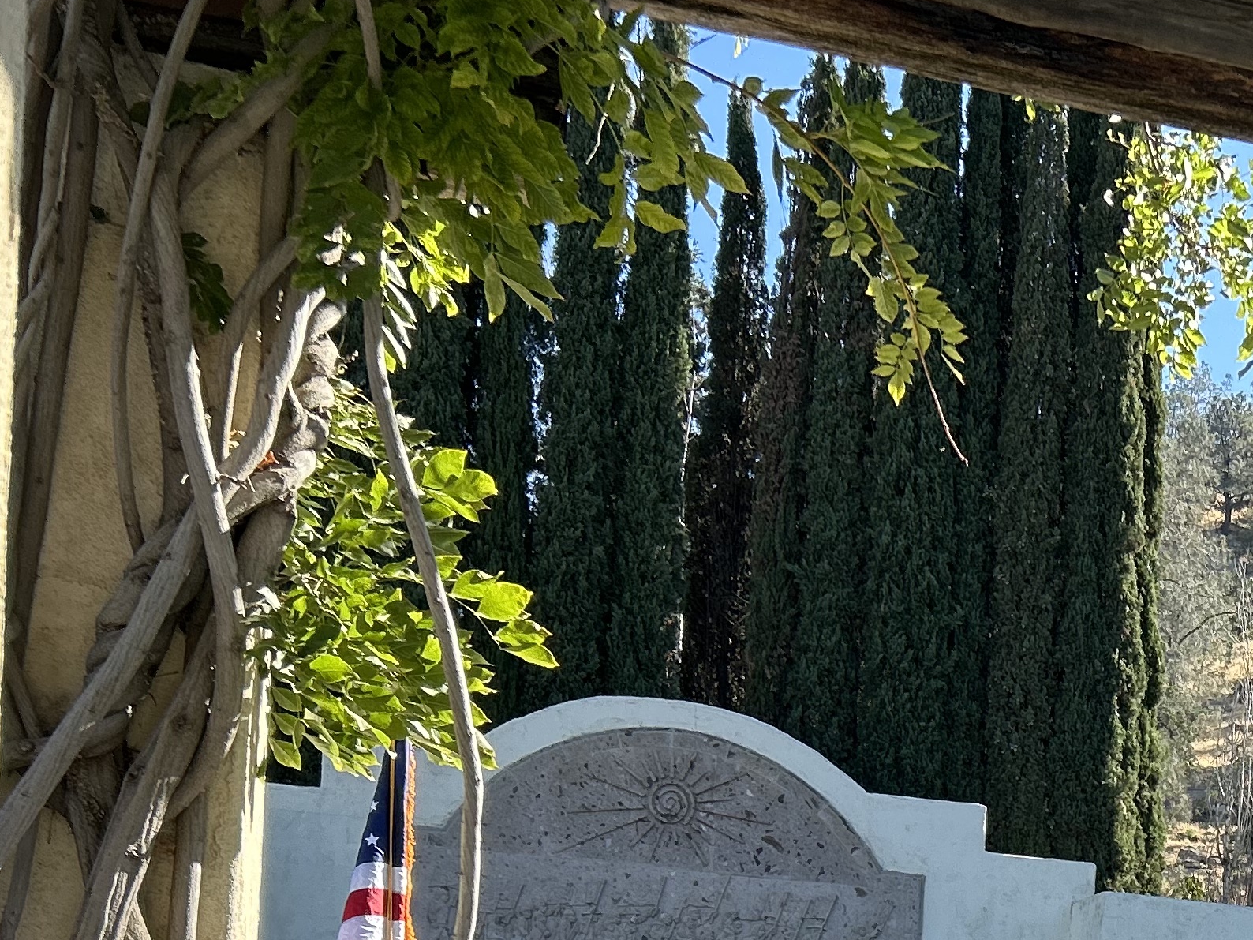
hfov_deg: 27.6
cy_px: 1182
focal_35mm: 66
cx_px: 1269
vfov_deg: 20.5
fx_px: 2389
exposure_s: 1/1311
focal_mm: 5.7
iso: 50
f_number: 1.5
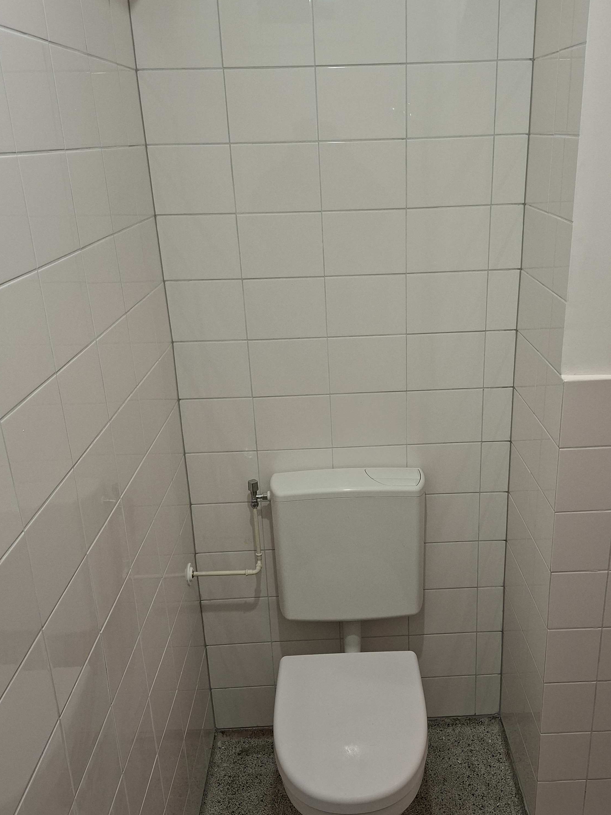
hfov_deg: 45.2
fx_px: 730
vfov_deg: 58.3
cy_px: 424
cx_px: 361
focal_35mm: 31
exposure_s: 1/100
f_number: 1.8
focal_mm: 5.54
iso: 200
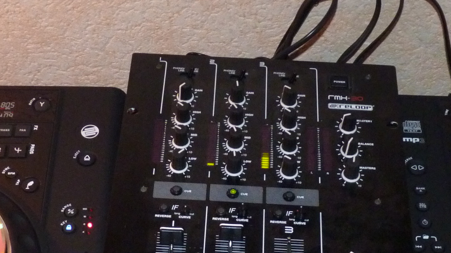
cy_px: 209
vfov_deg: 16.0
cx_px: 222
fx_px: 897
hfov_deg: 28.2
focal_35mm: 75
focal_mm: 4.9
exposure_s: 1/30
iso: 400
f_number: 2.8
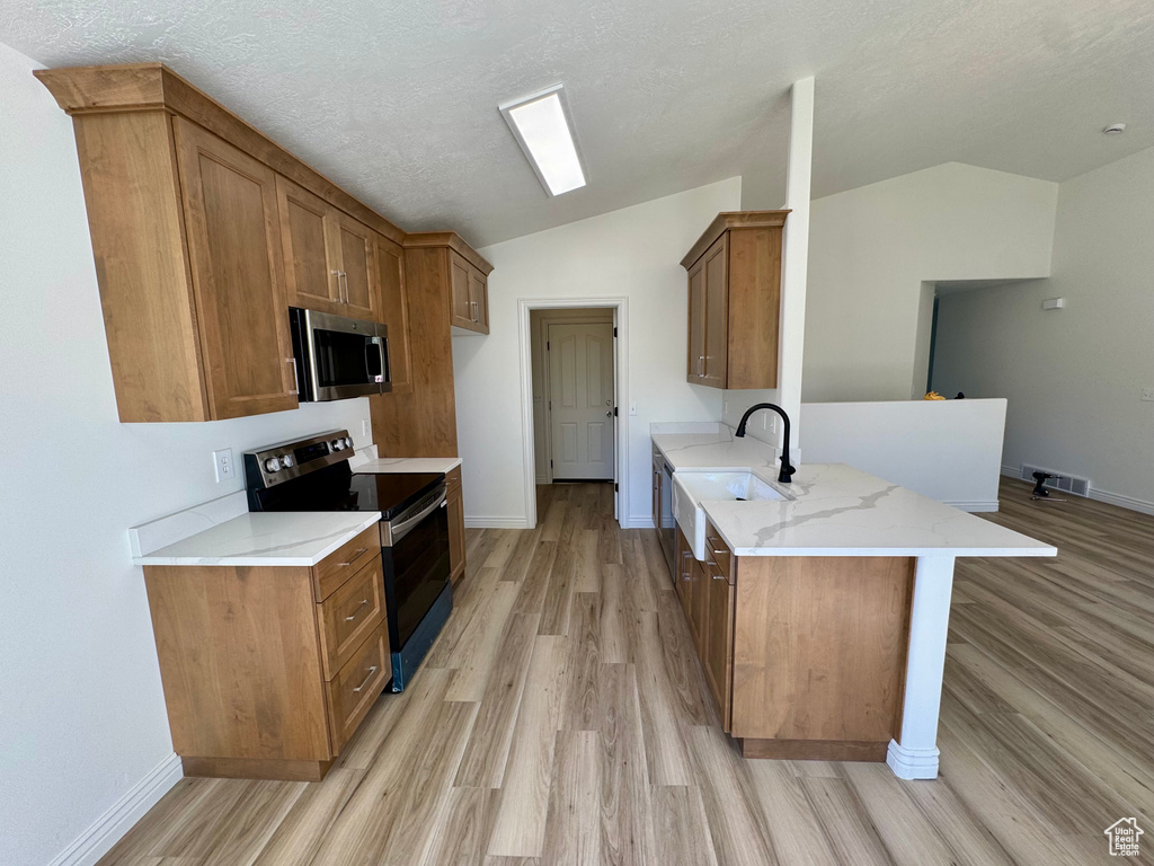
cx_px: 577
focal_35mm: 14
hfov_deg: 102.1
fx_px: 467
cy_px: 433
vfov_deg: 85.7
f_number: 2.2
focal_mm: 2.22
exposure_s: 1/120
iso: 64
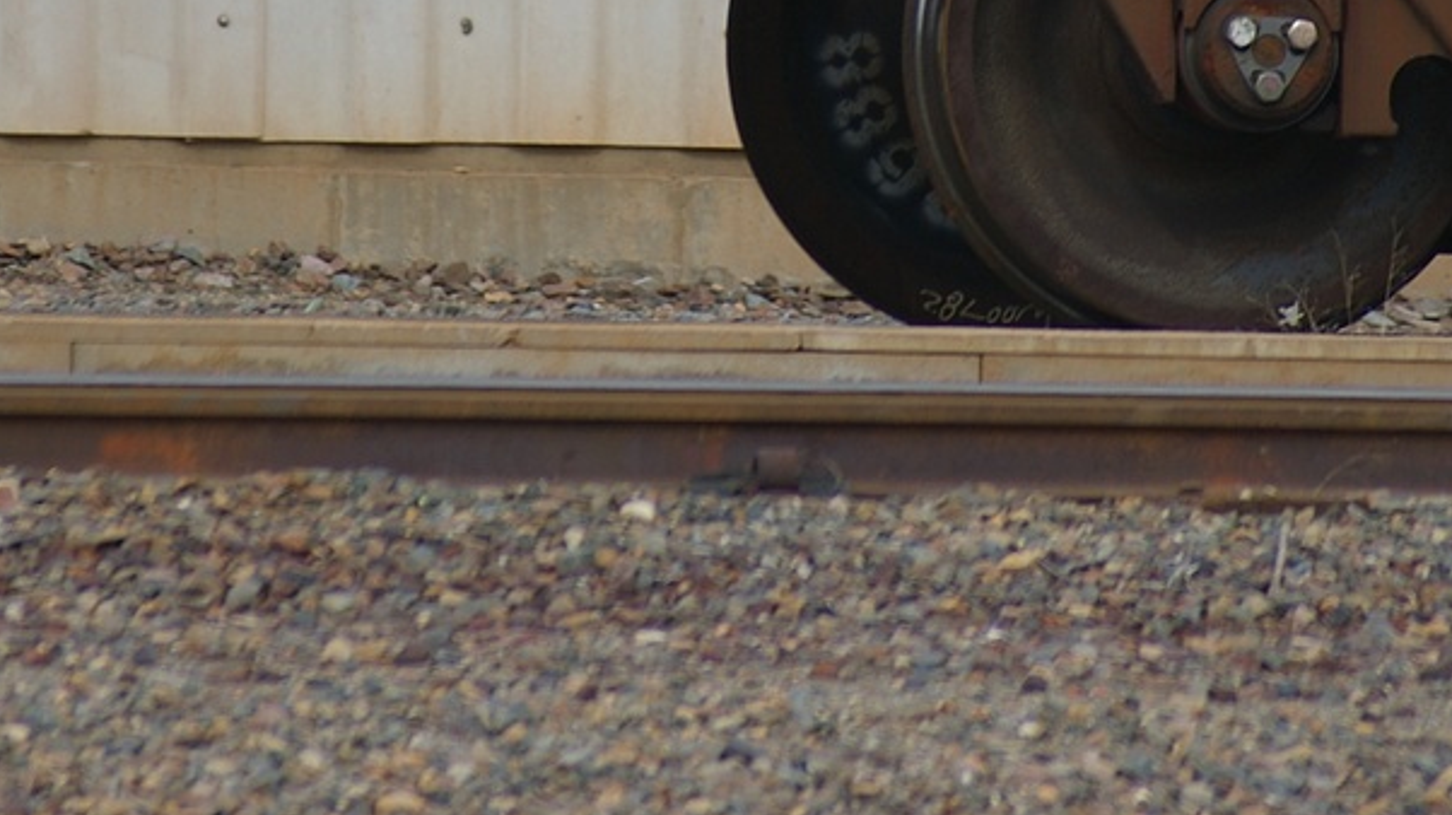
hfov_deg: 2.2
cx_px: 683
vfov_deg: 1.2
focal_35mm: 1002
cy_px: -194
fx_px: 38561
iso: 200
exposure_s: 1/350
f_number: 6.7
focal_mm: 300
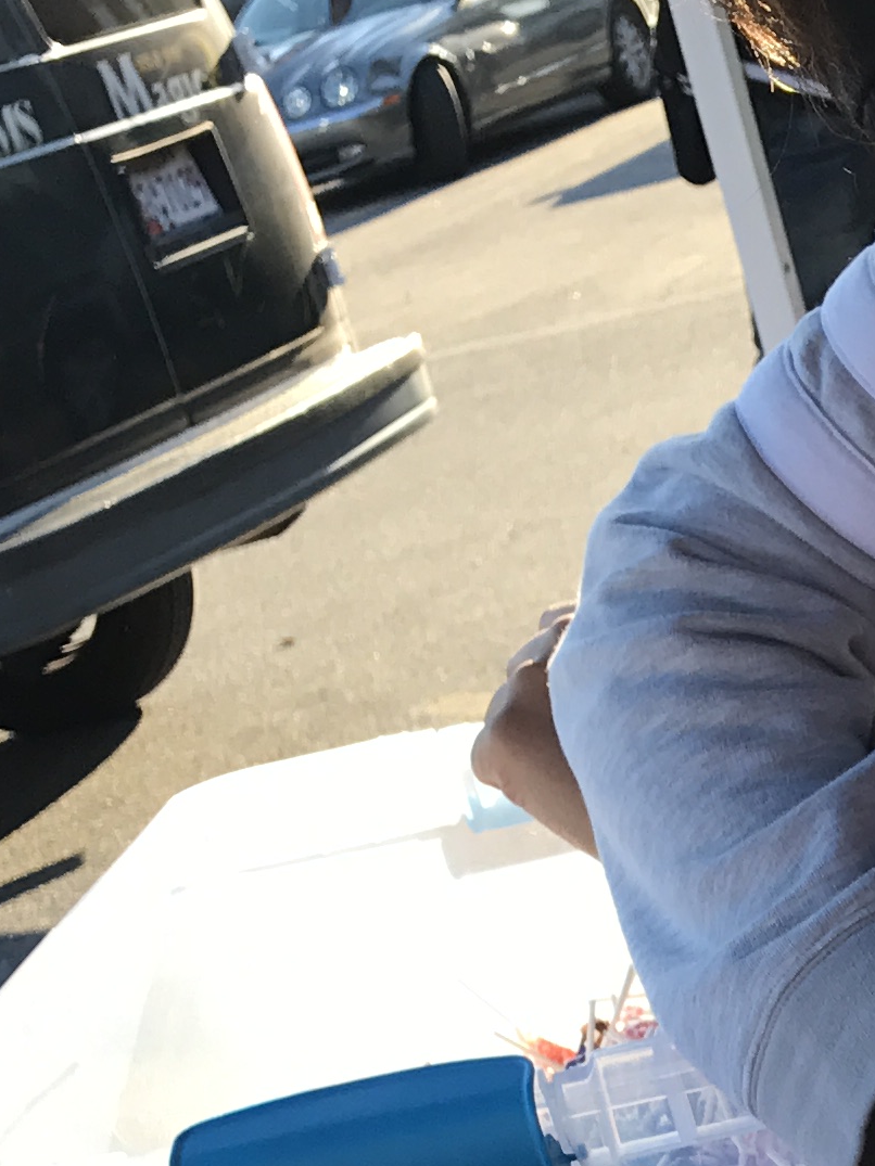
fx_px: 3540
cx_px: 1116
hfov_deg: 13.6
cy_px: 1345
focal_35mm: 105
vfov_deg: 17.9
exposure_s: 1/388
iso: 20
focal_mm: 3.99
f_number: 1.8
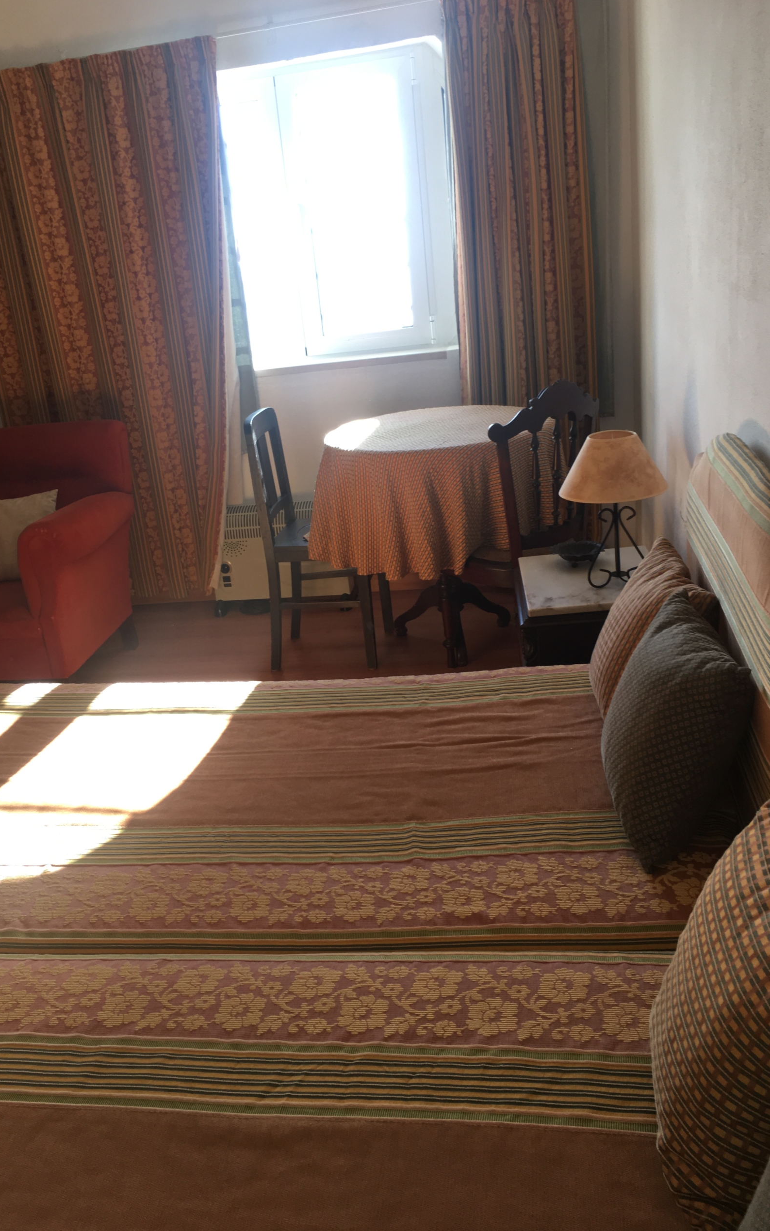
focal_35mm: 31
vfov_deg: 61.2
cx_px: 328
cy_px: 611
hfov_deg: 40.5
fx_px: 1041
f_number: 2.2
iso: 32
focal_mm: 4.15
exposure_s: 1/33
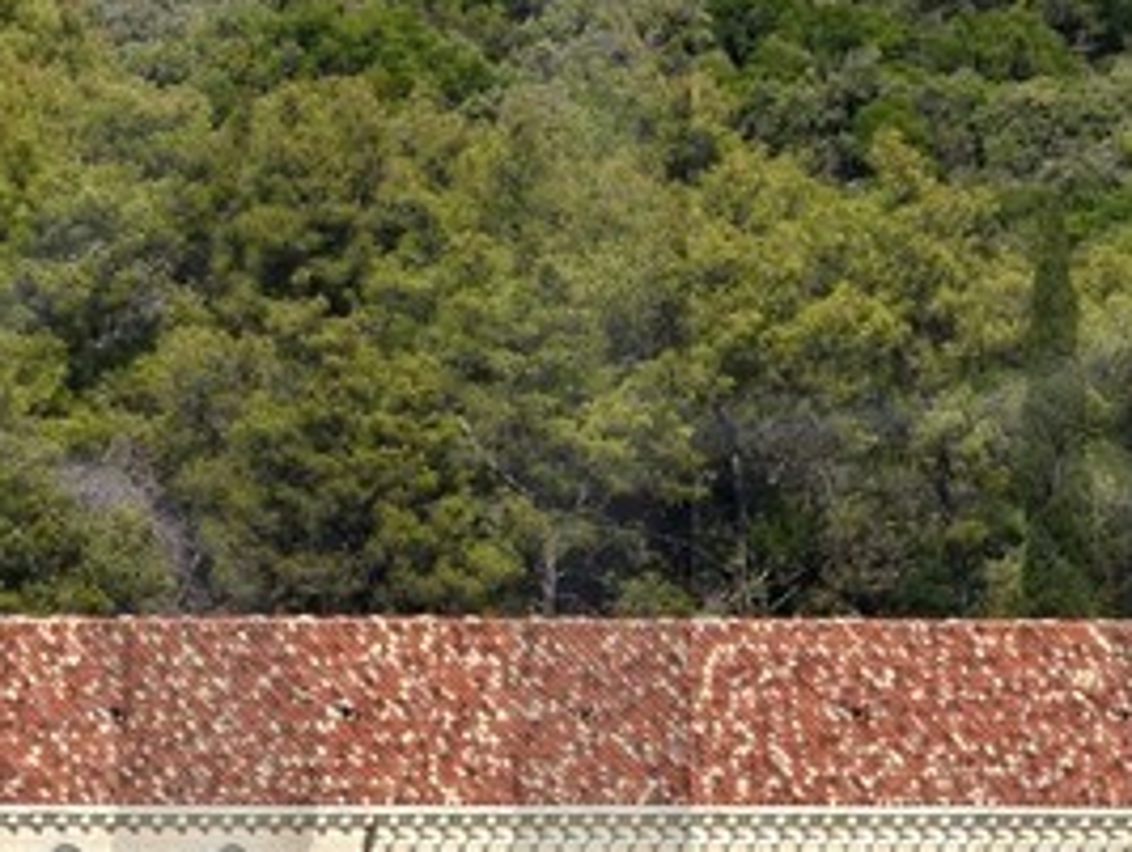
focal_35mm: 1064
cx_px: 407
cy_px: 464
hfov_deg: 1.9
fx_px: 34842
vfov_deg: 1.4
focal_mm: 185
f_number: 11
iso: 200
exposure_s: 1/640
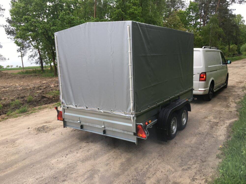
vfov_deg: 48.2
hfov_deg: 61.7
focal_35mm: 29
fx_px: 206
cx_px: 123
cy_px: 92
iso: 25
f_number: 2.2
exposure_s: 1/150
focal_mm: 4.15
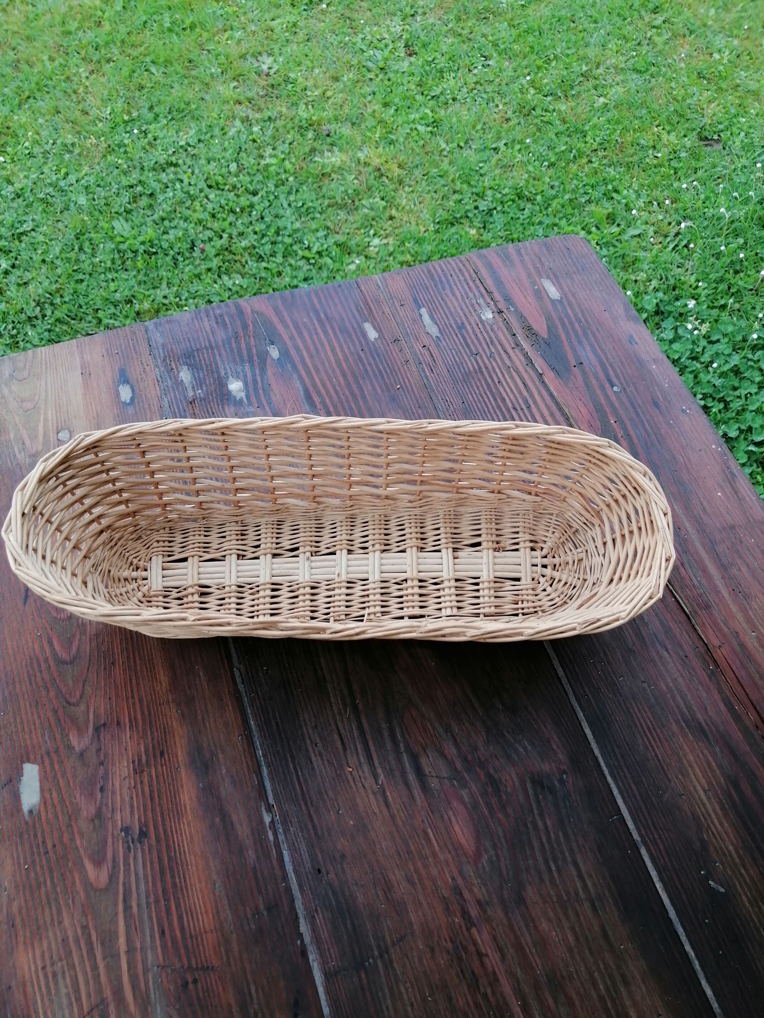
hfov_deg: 53.1
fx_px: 765
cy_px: 509
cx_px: 382
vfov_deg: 67.3
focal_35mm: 26
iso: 50
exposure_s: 1/174
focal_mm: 3.96
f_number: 1.8
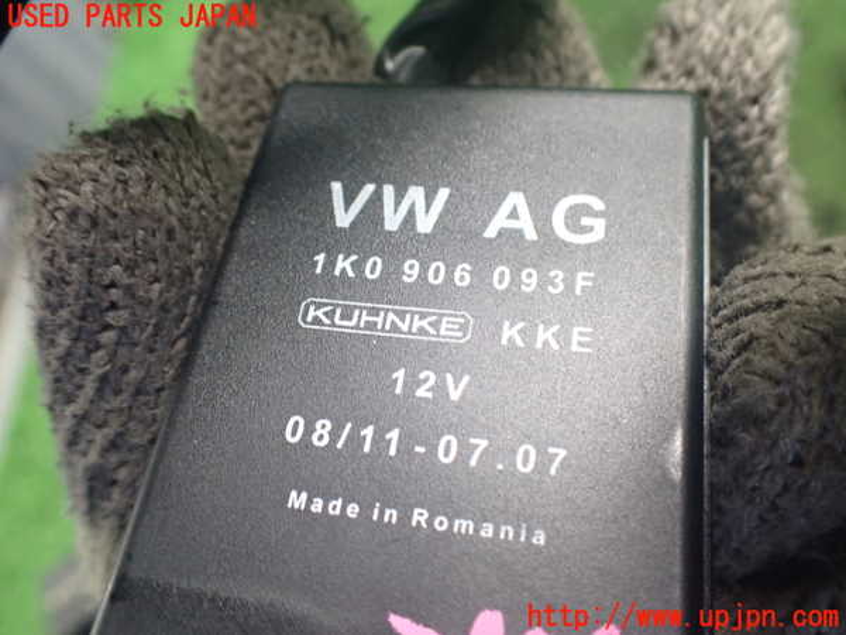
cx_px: 423
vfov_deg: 46.8
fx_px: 733
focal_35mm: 30
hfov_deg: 60.0
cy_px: 318
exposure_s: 1/30
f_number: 2.3
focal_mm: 5.4
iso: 800
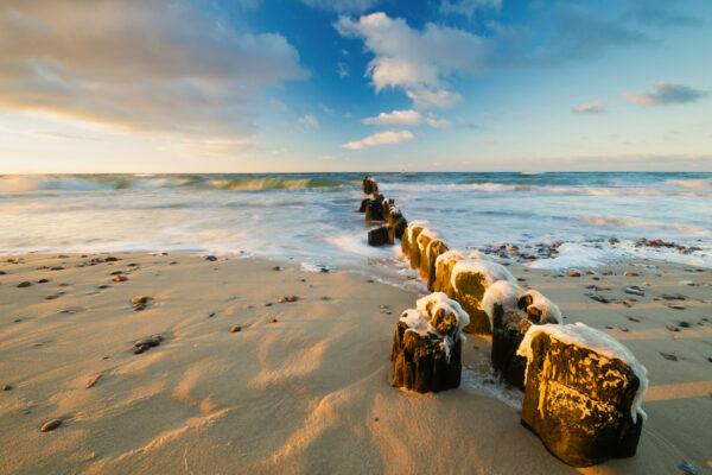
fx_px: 297
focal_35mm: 15
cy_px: 238
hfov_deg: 100.4
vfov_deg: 77.3
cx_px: 356
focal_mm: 10
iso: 100
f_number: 16
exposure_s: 1/1.67
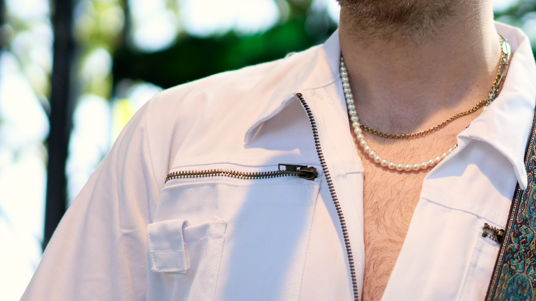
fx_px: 1933
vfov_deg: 8.9
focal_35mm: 136
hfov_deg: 15.6
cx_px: 504
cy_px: 95
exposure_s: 1/3200
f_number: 1.8
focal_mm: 55
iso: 200
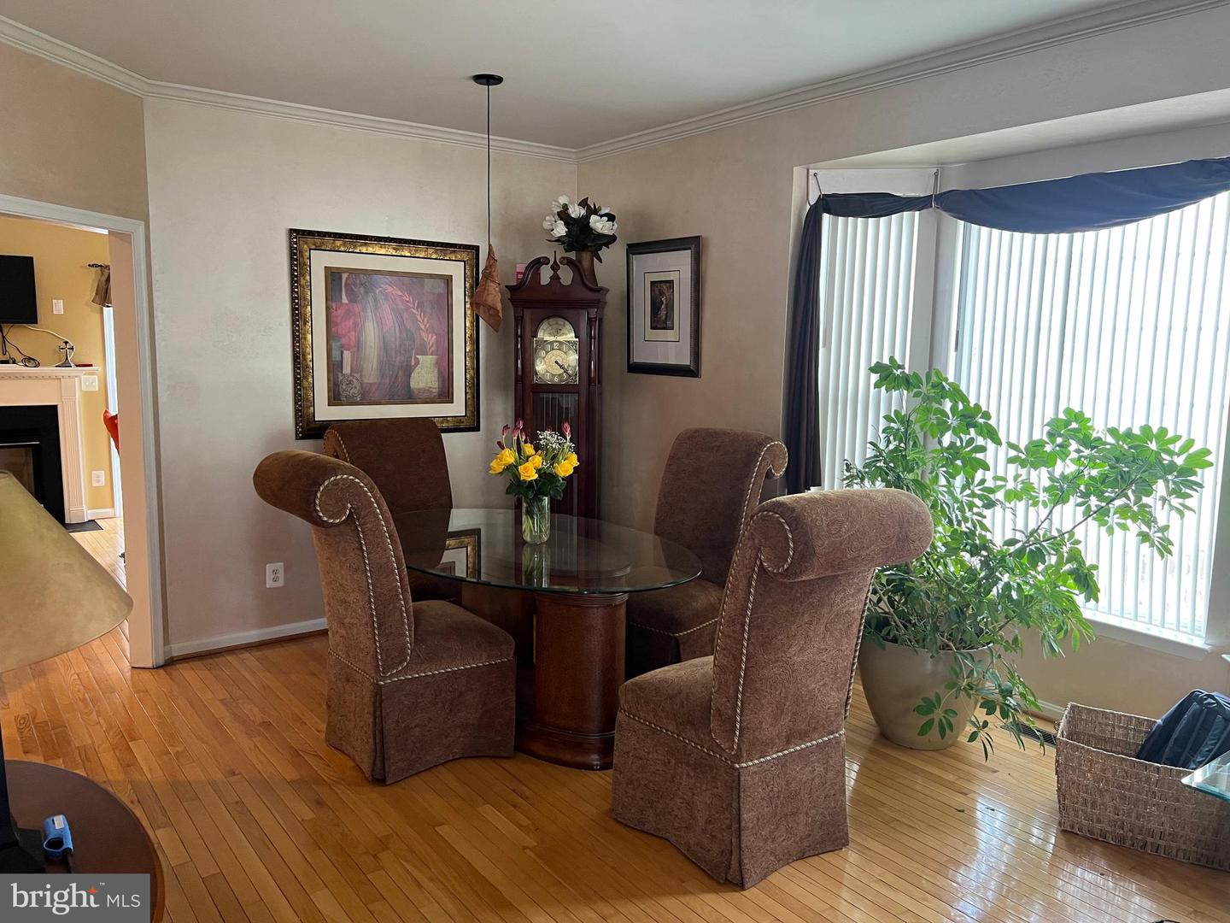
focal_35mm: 26
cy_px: 462
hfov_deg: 67.3
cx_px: 615
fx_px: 924
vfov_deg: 53.1
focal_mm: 5.7
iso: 125
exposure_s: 1/60
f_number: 1.5
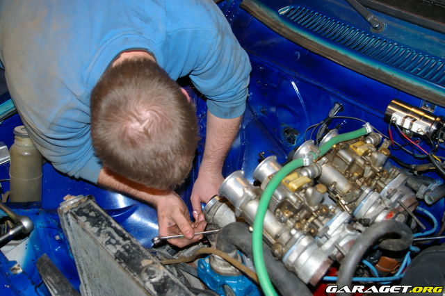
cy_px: 148
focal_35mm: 39
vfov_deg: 34.2
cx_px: 222
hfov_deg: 49.6
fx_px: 482
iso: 200
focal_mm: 26
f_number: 4
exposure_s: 1/45
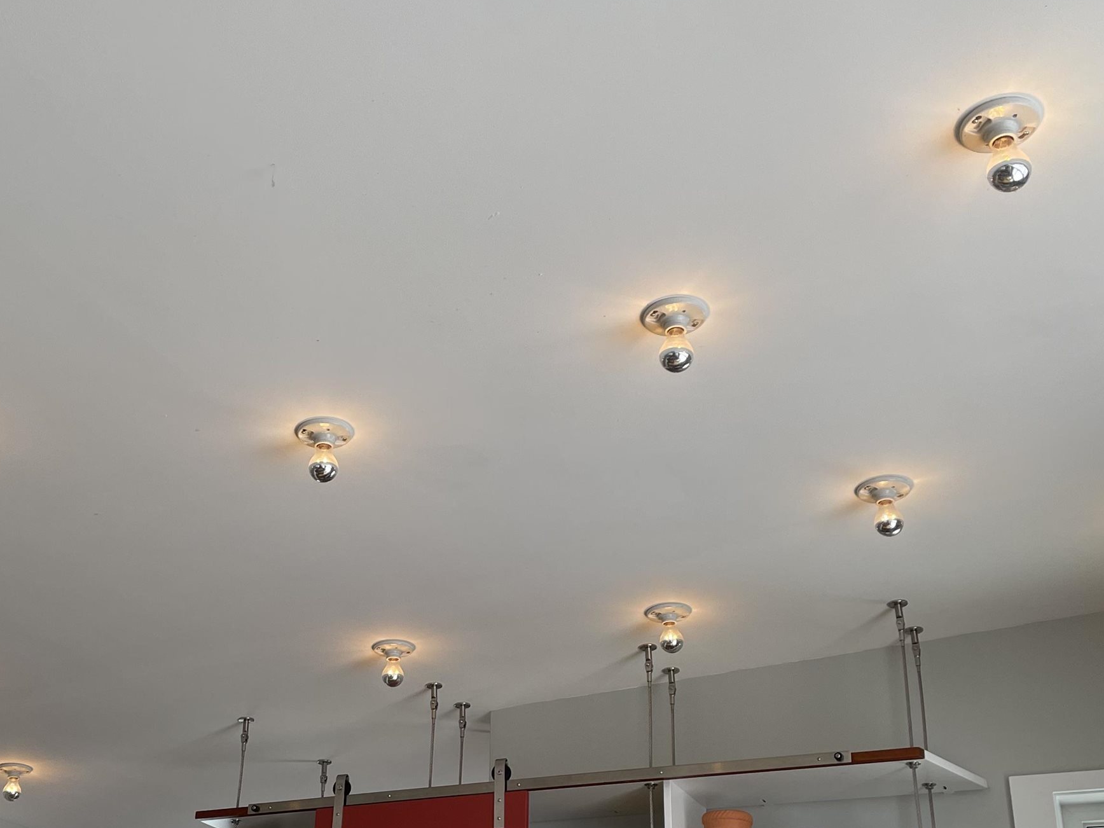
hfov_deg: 40.9
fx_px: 1467
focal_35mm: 46
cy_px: 581
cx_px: 402
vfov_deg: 31.2
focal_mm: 4.2
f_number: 1.6
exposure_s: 1/590
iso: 32
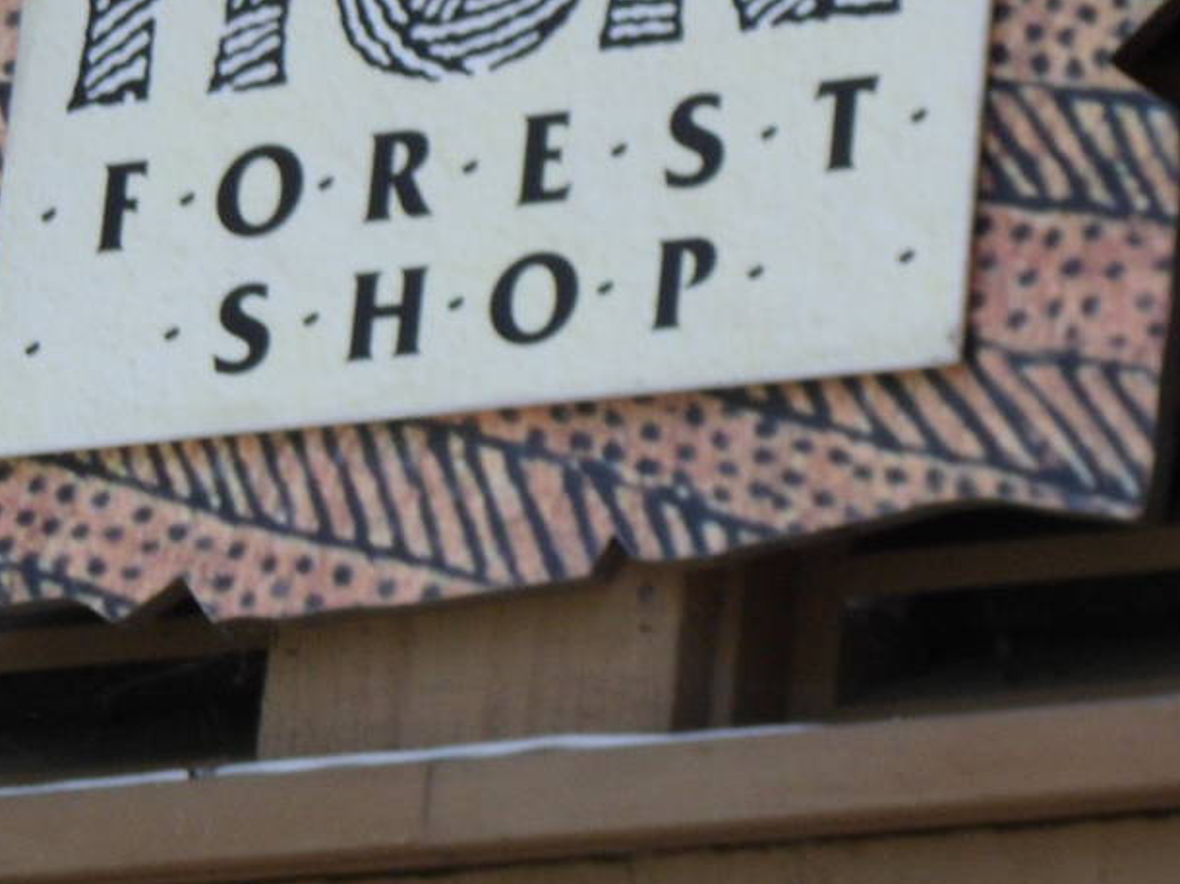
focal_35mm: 341
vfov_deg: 4.4
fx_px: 11620
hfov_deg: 5.8
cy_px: -2
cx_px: 327
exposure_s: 1/45
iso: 80
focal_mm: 22.5
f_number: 5.4
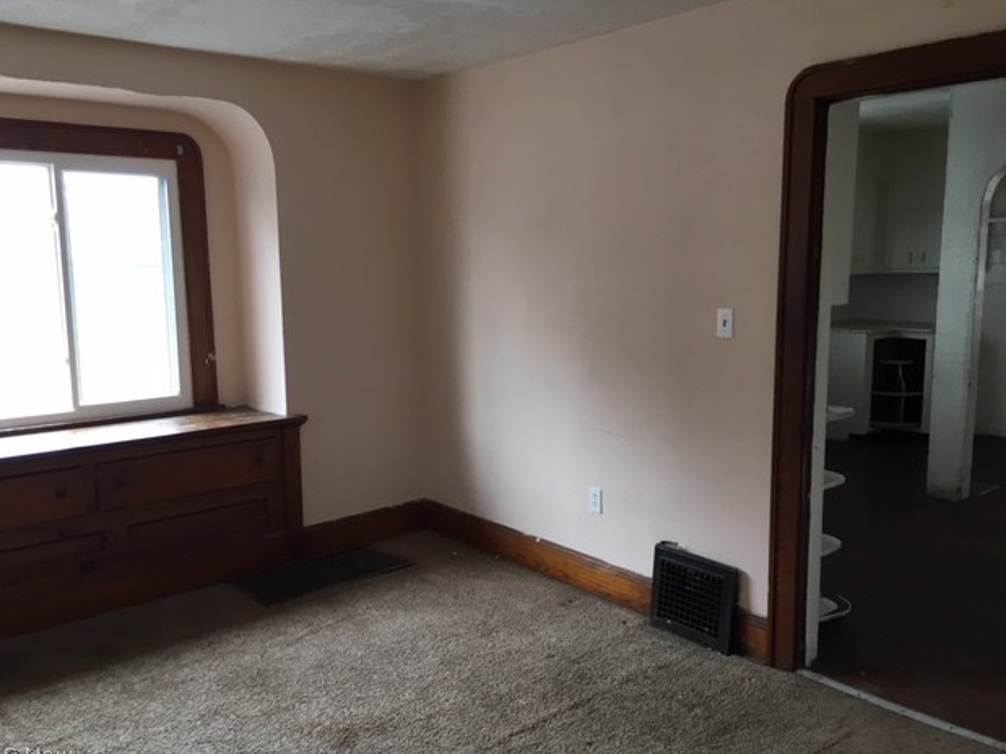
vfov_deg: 46.8
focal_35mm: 30
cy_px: 384
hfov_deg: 60.0
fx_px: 872
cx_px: 488
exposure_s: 1/30
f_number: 2.2
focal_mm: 4.15
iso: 50
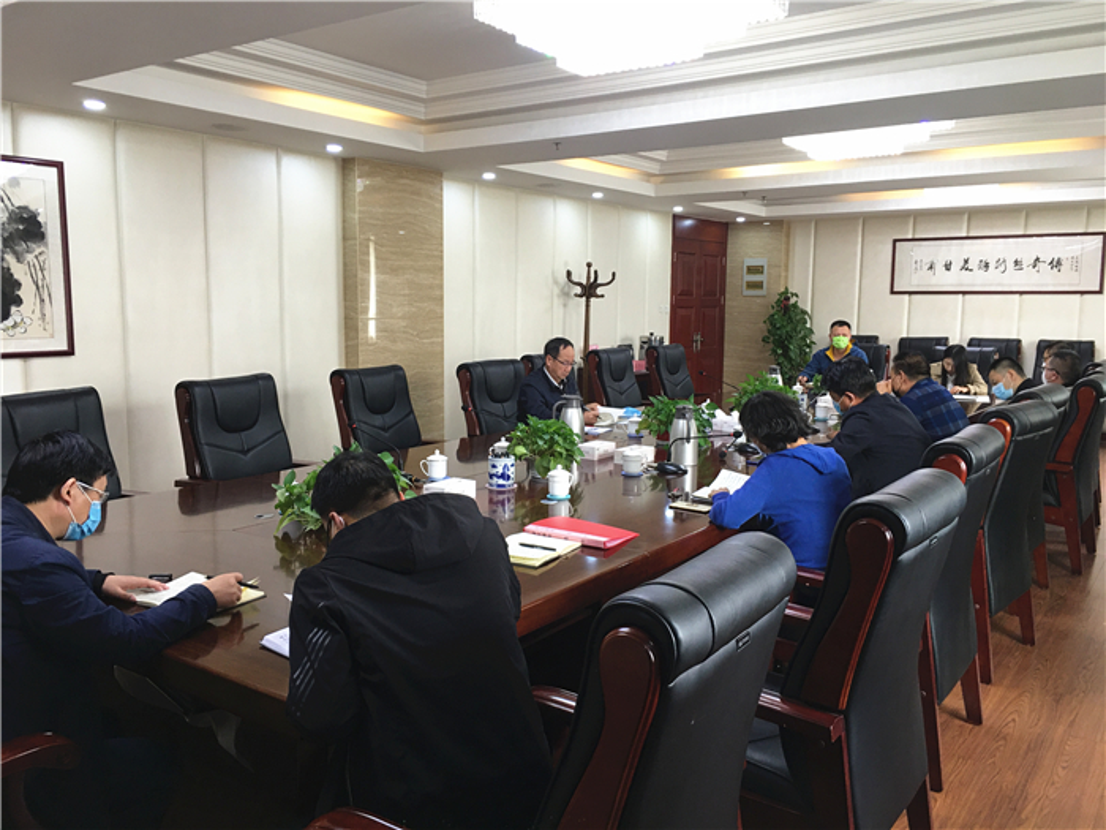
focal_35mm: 29
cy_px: 415
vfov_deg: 48.2
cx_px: 553
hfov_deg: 61.7
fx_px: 927
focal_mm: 4.15
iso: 50
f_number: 2.2
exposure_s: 1/17
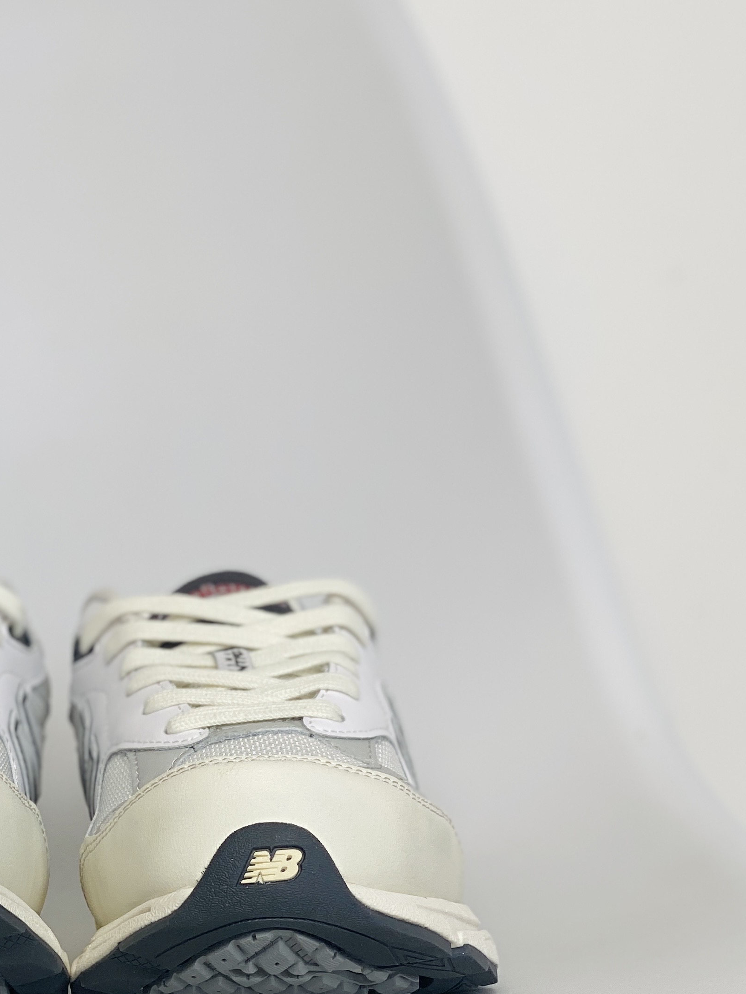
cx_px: 62
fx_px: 2815
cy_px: 576
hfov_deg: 14.9
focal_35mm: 98
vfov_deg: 20.0
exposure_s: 1/158
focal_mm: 6
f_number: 2
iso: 20
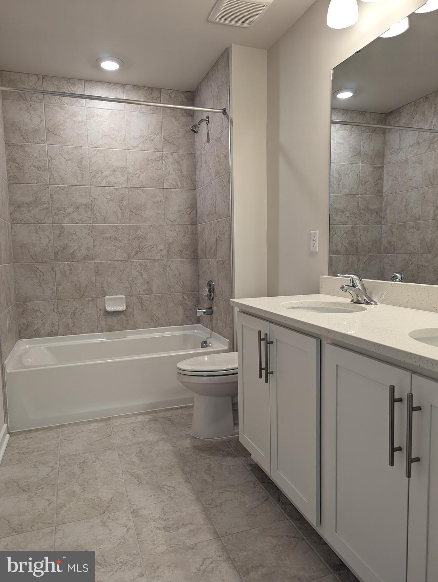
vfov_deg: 71.5
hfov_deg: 56.9
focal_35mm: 24
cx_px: 219
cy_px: 291
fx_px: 404
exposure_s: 1/120
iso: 87
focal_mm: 6.81
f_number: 1.85
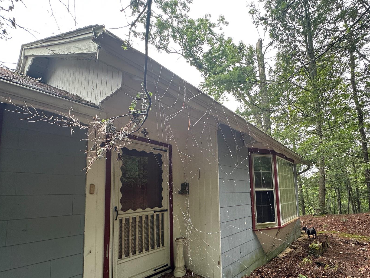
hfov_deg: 87.2
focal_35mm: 18
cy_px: 175
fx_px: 192
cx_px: 210
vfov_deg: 70.3
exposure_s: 1/99
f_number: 2.2
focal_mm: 2.22
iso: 100
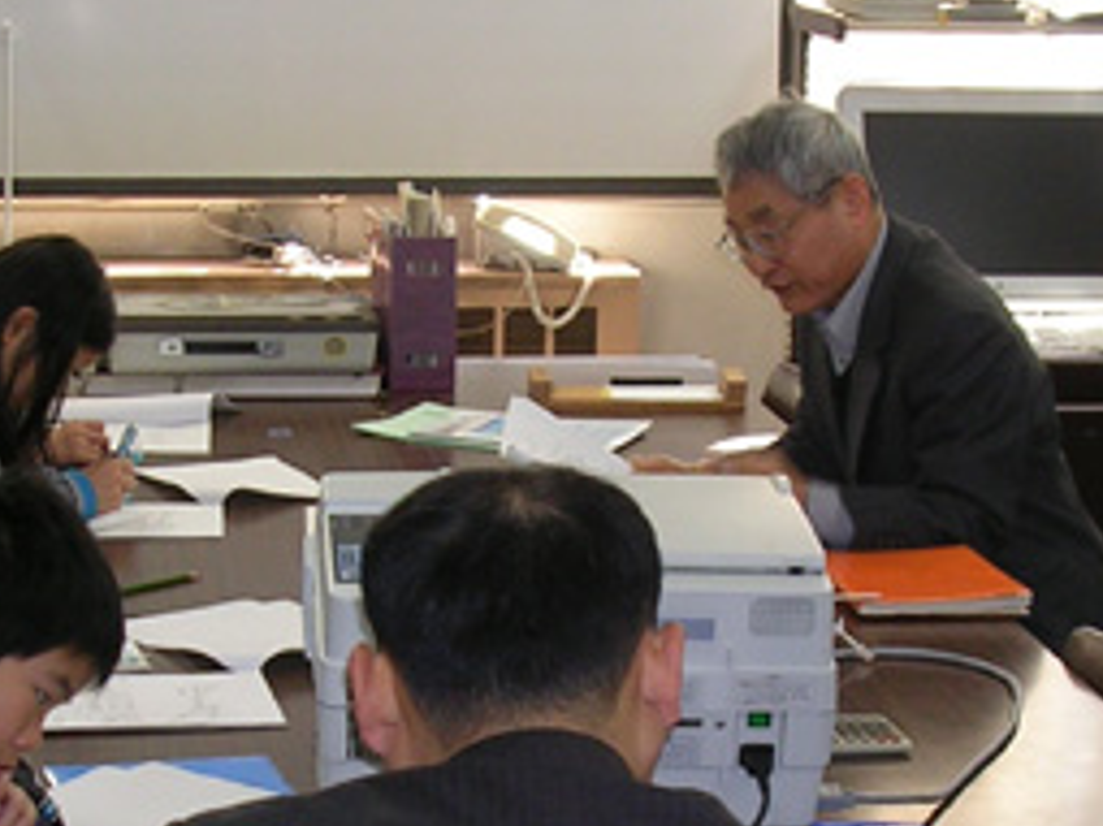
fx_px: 3440
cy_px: 584
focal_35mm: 108
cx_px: 588
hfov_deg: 18.2
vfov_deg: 13.7
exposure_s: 1/30
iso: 50
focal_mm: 6.6
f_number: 3
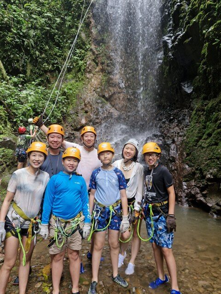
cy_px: 147
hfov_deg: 58.9
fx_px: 196
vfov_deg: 73.9
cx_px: 110
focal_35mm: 23
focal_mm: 5.54
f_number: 1.8
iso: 125
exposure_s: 1/120
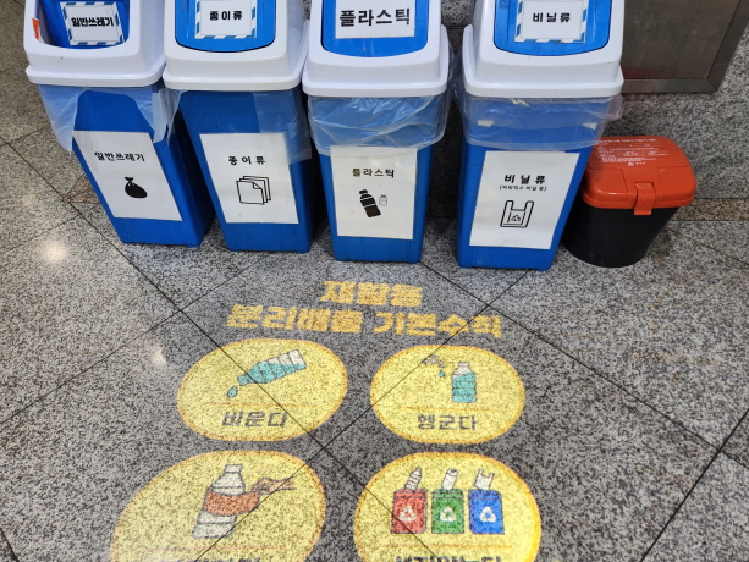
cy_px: 287
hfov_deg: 65.2
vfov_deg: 51.4
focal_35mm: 27
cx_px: 340
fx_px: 584
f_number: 1.8
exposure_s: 1/120
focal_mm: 5.4
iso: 64
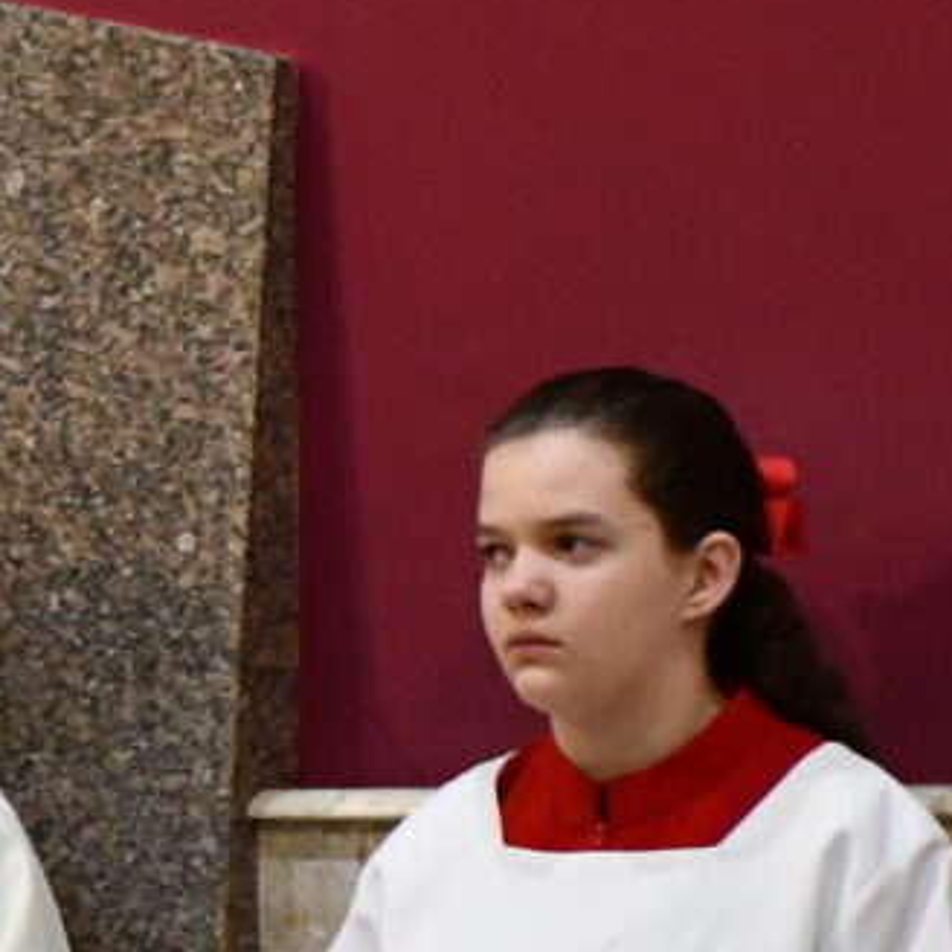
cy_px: 1141
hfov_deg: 3.9
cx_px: -746
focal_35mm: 448
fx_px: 13939
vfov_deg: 3.9
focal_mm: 60
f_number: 5
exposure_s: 1/125
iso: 3600
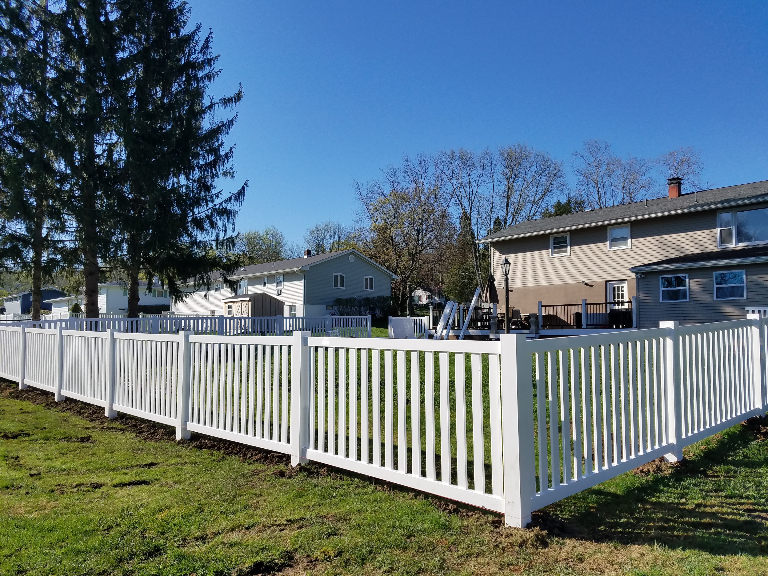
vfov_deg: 53.1
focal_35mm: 26
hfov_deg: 67.3
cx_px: 384
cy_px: 288
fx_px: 577
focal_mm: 4.2
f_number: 1.7
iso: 50
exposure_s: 1/3016
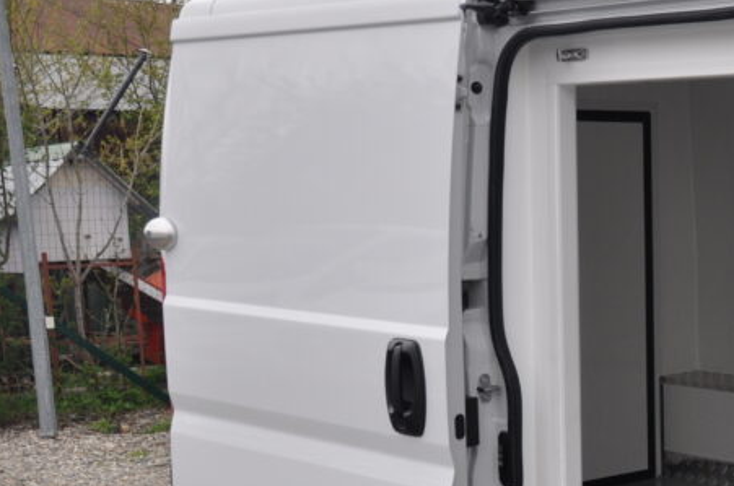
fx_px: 1526
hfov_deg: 24.9
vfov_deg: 18.0
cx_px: 830
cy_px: 367
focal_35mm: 75
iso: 400
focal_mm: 22
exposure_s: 1/100
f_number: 5
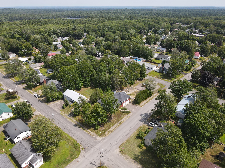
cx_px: 112
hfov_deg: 71.6
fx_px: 156
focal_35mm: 24
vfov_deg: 56.8
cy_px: 84
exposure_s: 1/500
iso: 100
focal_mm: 4.5
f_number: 2.8
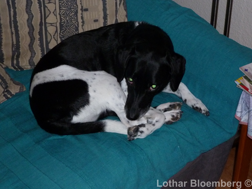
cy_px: 94
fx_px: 459
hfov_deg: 30.7
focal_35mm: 63
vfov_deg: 23.3
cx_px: 126
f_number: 4
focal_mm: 10.3
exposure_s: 1/8
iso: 400
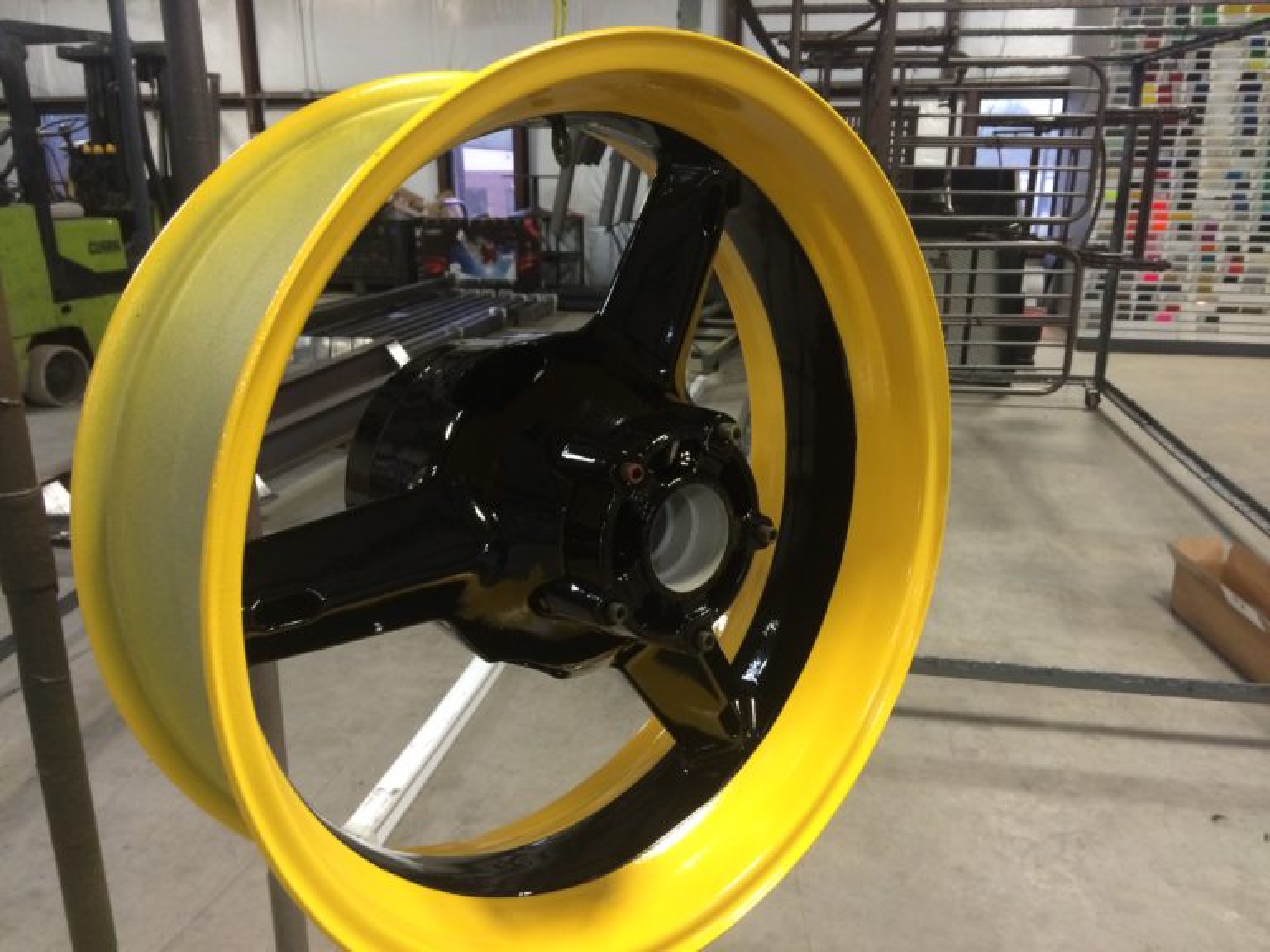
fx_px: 1064
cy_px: 476
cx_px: 635
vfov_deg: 48.2
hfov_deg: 61.7
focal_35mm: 29
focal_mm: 4.15
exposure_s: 1/30
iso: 200
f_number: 2.2
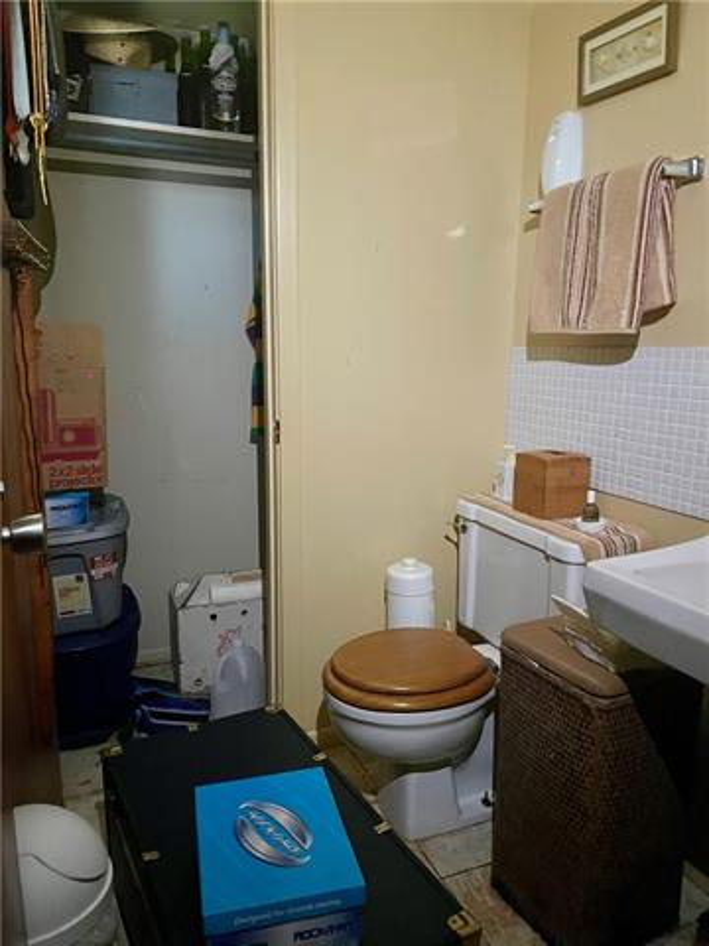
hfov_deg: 53.1
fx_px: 710
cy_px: 473
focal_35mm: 26
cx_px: 354
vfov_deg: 67.3
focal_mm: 4.2
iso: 1000
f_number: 1.6
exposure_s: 1/30
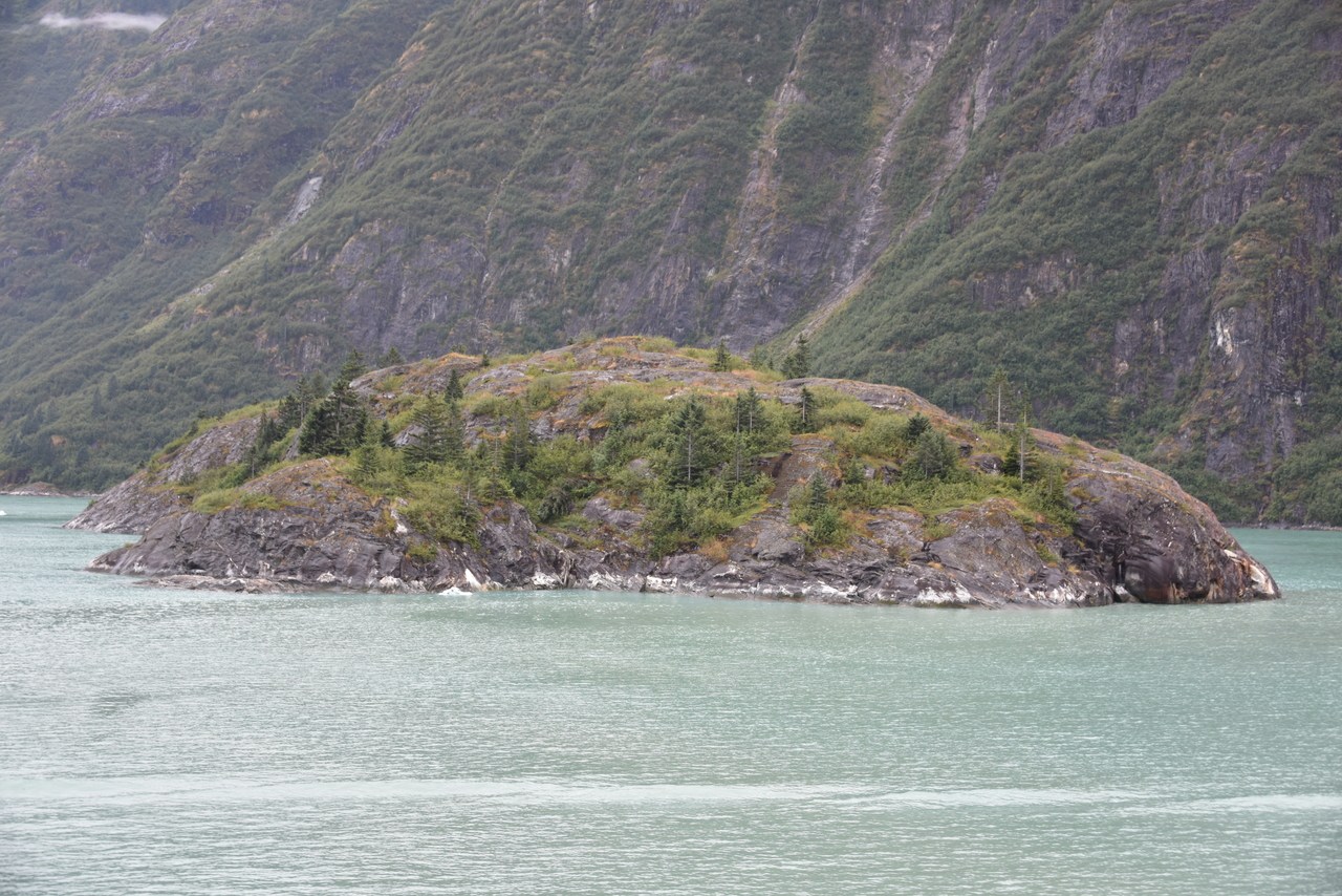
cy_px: 448
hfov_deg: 39.6
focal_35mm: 50
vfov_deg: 27.0
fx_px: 1864
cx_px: 671
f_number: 4.5
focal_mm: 50
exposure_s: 1/100
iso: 320
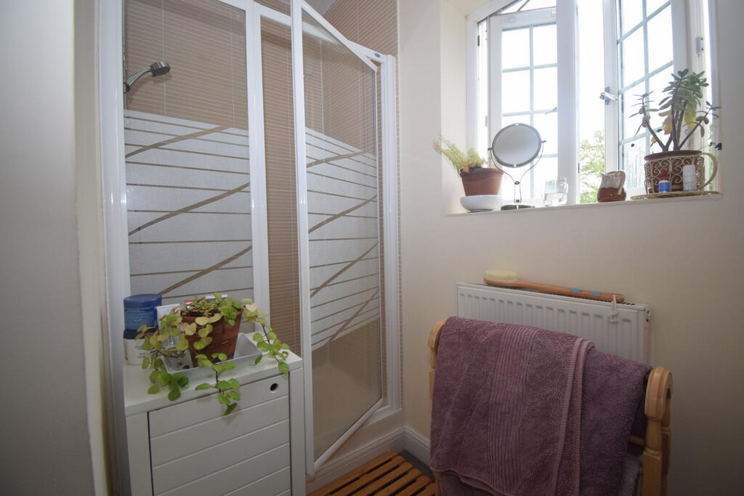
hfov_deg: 100.4
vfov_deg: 77.3
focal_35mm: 15
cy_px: 248
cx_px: 372
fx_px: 310
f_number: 5
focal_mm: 10
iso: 400
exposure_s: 1/100
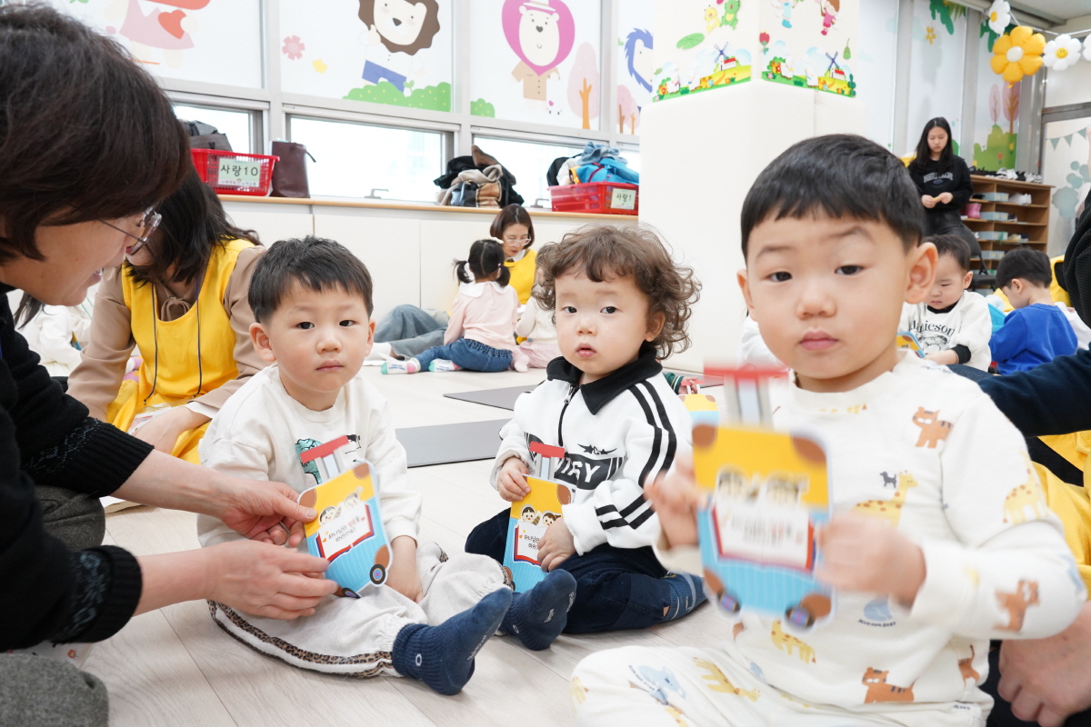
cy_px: 364
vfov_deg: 46.4
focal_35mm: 28
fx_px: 848
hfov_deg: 65.5
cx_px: 546
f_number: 7.1
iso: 2500
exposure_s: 1/40
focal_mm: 28
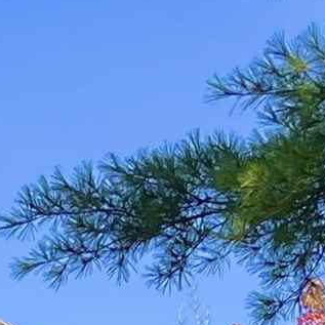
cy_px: 1027
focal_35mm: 223
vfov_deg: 6.9
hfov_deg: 7.8
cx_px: -71
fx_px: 2369
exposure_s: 1/566
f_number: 1.6
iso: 50
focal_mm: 5.1
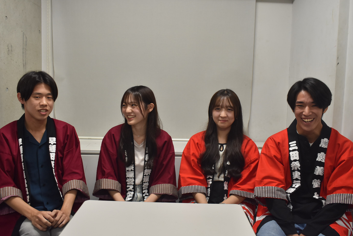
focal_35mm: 36
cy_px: 119
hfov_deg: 53.7
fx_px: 348
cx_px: 175
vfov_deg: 37.4
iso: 1000
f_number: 5.6
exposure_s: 1/100
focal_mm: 23
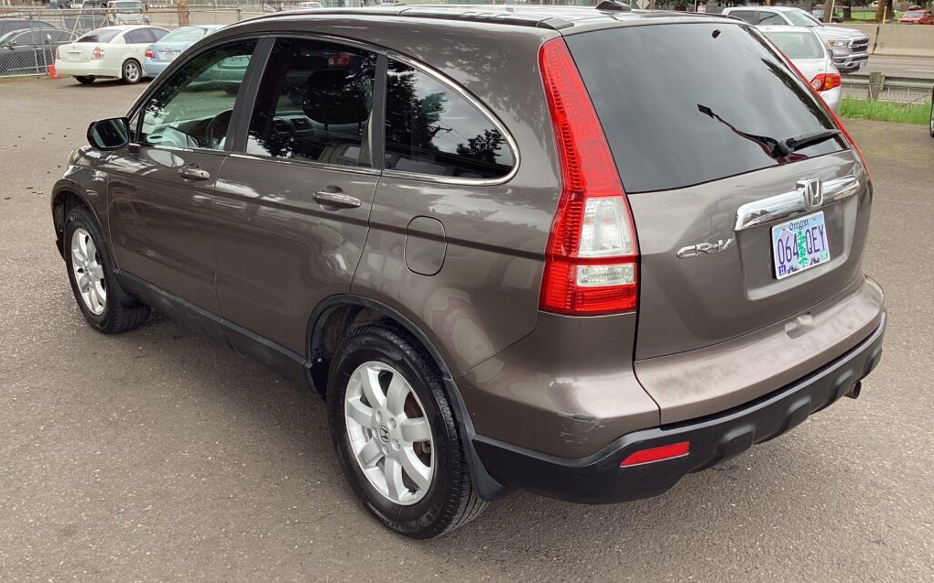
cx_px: 467
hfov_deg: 58.2
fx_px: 840
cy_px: 276
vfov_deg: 38.3
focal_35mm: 33
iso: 25
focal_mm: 3.3
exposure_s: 1/149
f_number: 2.4
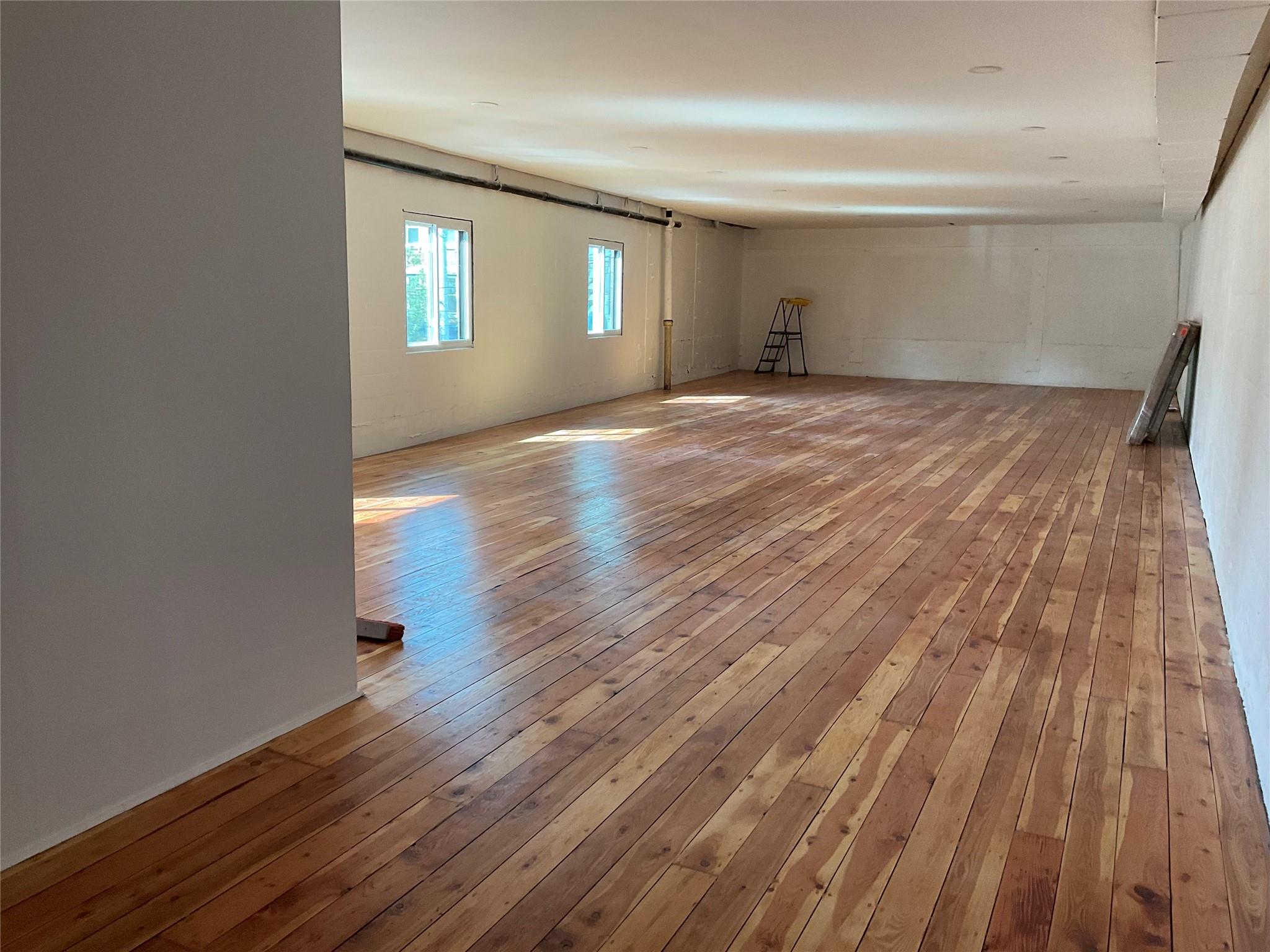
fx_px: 1064
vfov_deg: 48.2
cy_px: 476
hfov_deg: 61.7
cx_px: 635
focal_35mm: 29
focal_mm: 3
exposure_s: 1/60
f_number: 1.8
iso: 80
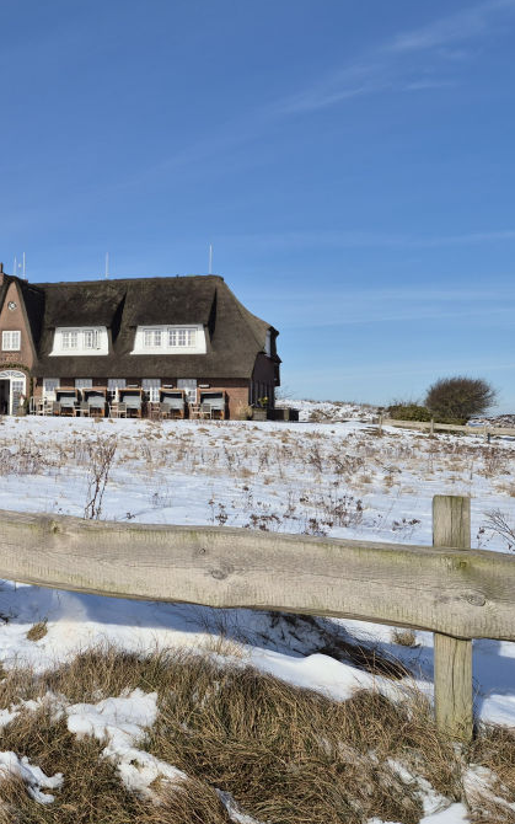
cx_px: -53
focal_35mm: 40
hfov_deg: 28.9
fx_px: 898
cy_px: 415
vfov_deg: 49.3
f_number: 1.8
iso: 25
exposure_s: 1/3792
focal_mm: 5.4
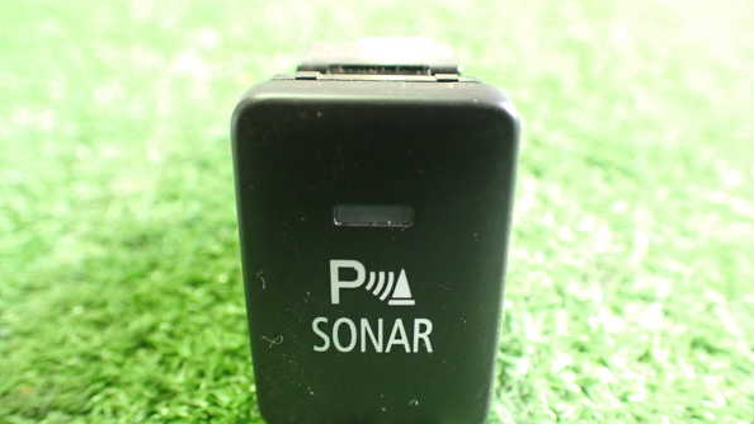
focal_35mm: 33
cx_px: 380
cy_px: 253
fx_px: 660
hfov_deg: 59.5
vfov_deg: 35.5
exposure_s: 1/30
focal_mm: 5.4
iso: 1000
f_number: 2.3
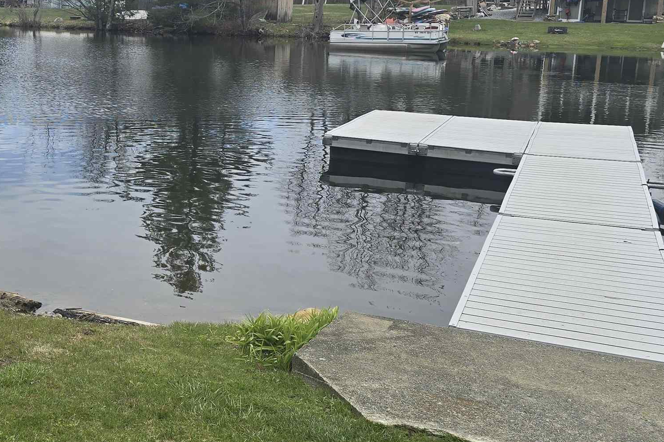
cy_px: 136
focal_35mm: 49
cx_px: -3
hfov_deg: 36.2
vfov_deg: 27.3
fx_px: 904
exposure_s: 1/629
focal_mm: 6.3
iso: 12
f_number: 1.7
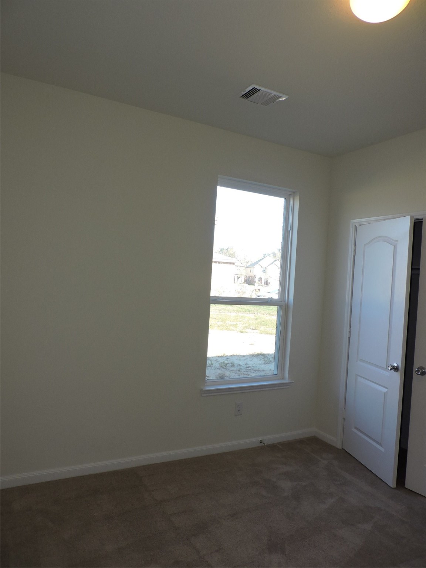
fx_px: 394
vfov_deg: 71.6
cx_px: 213
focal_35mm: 24
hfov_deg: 56.8
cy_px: 284
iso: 100
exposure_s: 1/100
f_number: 3
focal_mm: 4.3
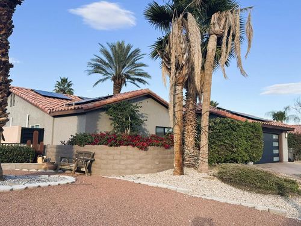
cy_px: 113
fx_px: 287
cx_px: 150
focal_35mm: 33
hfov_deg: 55.4
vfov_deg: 42.9
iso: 80
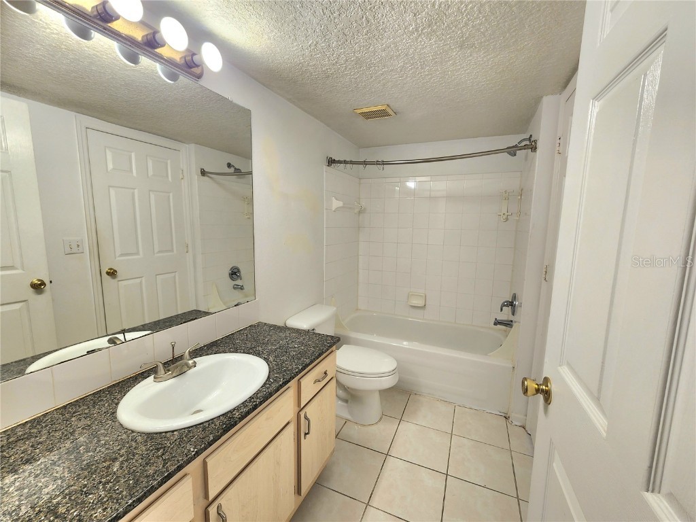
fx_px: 261
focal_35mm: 13
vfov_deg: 89.9
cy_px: 261
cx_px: 348
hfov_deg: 106.2
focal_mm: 2.2
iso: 64
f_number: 2.2
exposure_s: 1/60.2
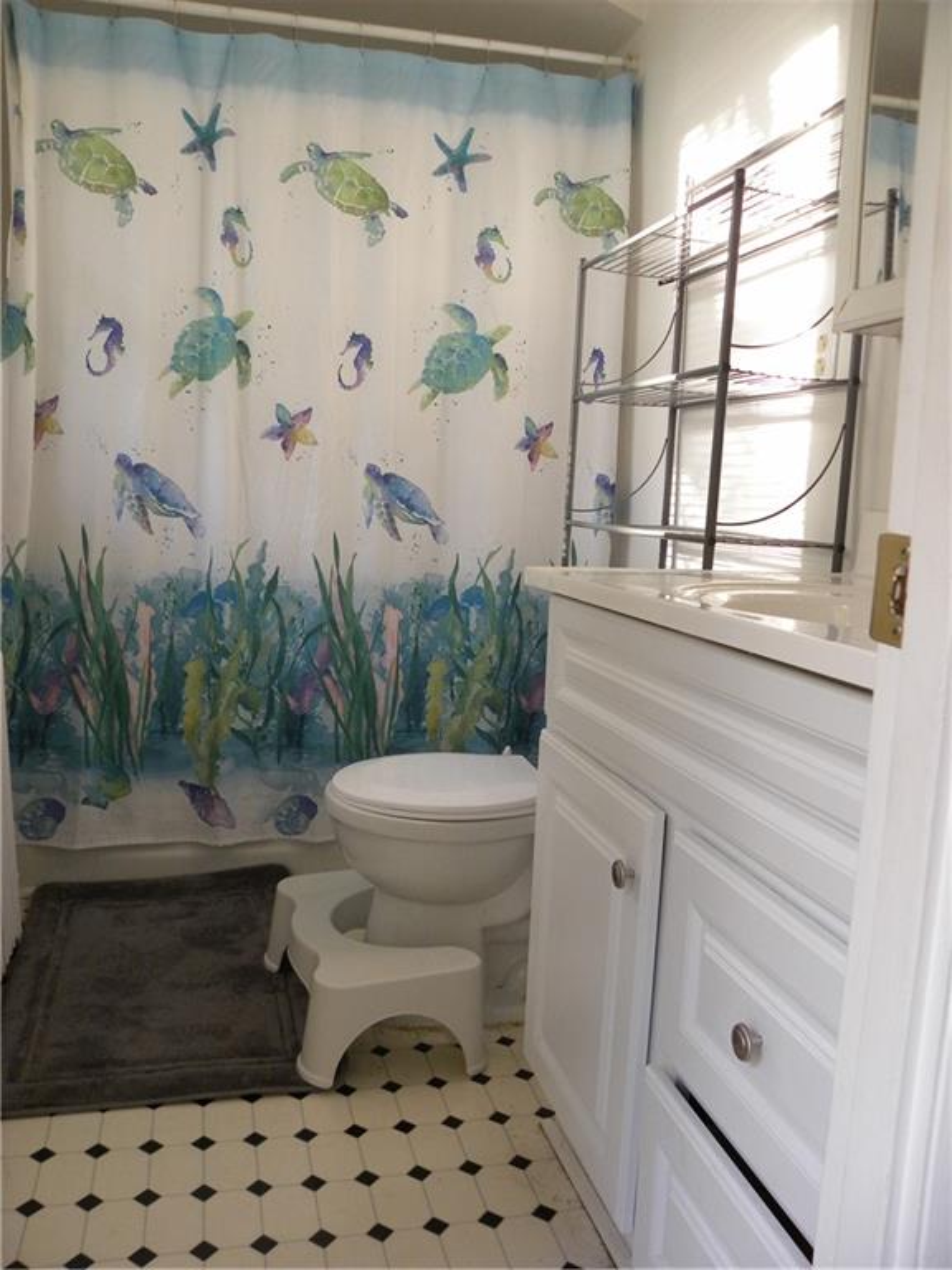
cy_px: 635
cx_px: 476
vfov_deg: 61.7
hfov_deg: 48.2
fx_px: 1063
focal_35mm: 29
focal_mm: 5.2
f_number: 2.8
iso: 195
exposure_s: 1/60.6
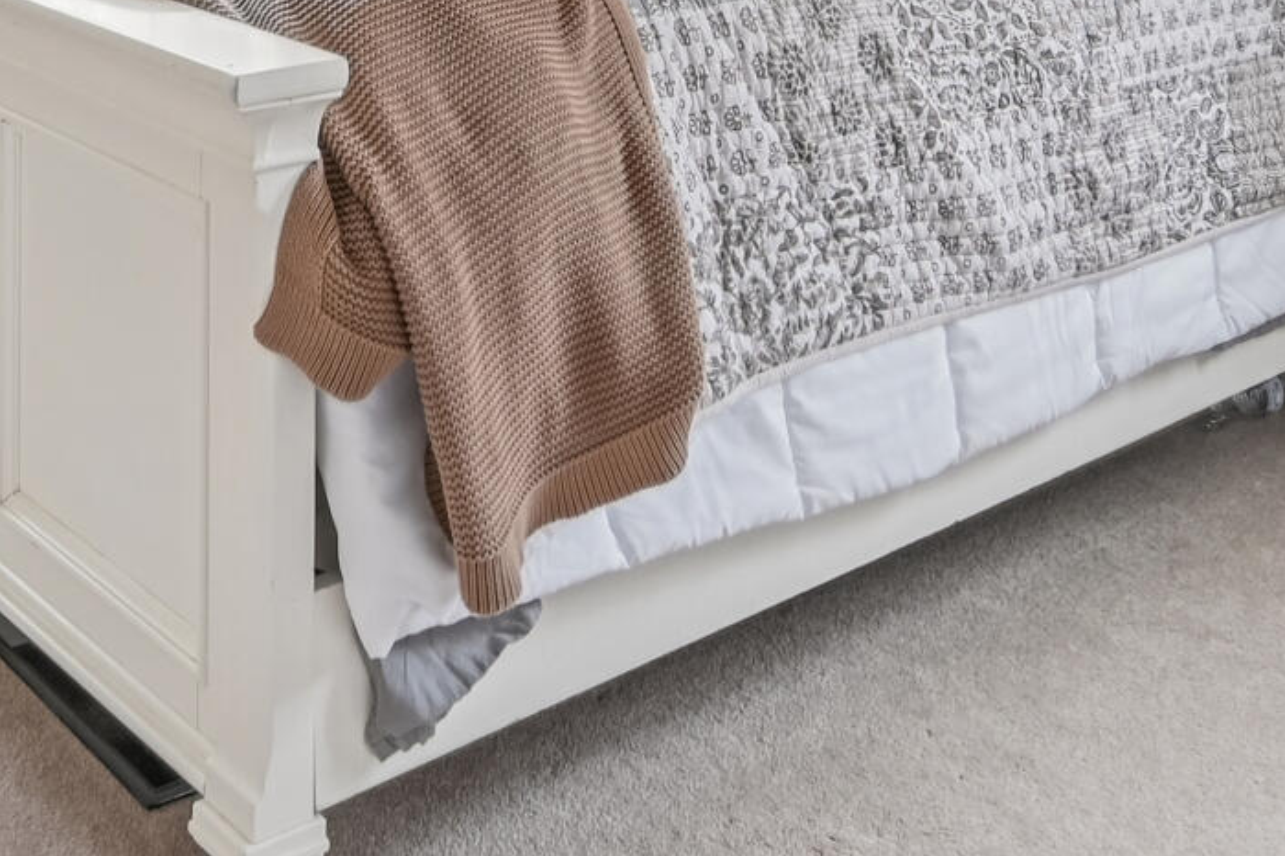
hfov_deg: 33.4
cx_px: 564
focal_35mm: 60
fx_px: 2141
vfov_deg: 19.6
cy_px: -437
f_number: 4
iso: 400
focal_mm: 14
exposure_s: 1/20
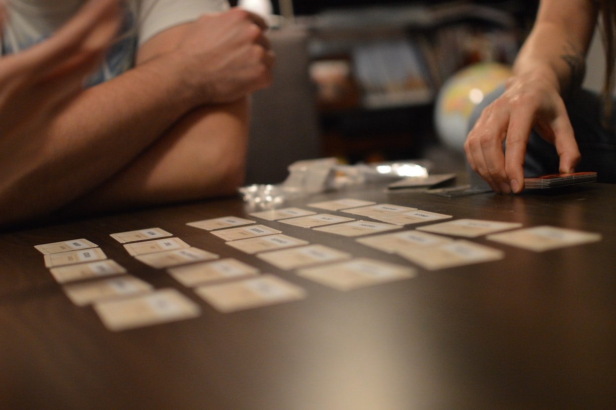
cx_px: 308
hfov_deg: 37.9
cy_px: 205
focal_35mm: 52
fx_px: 898
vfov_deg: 25.7
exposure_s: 1/60
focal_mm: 35
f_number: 1.8
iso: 1600
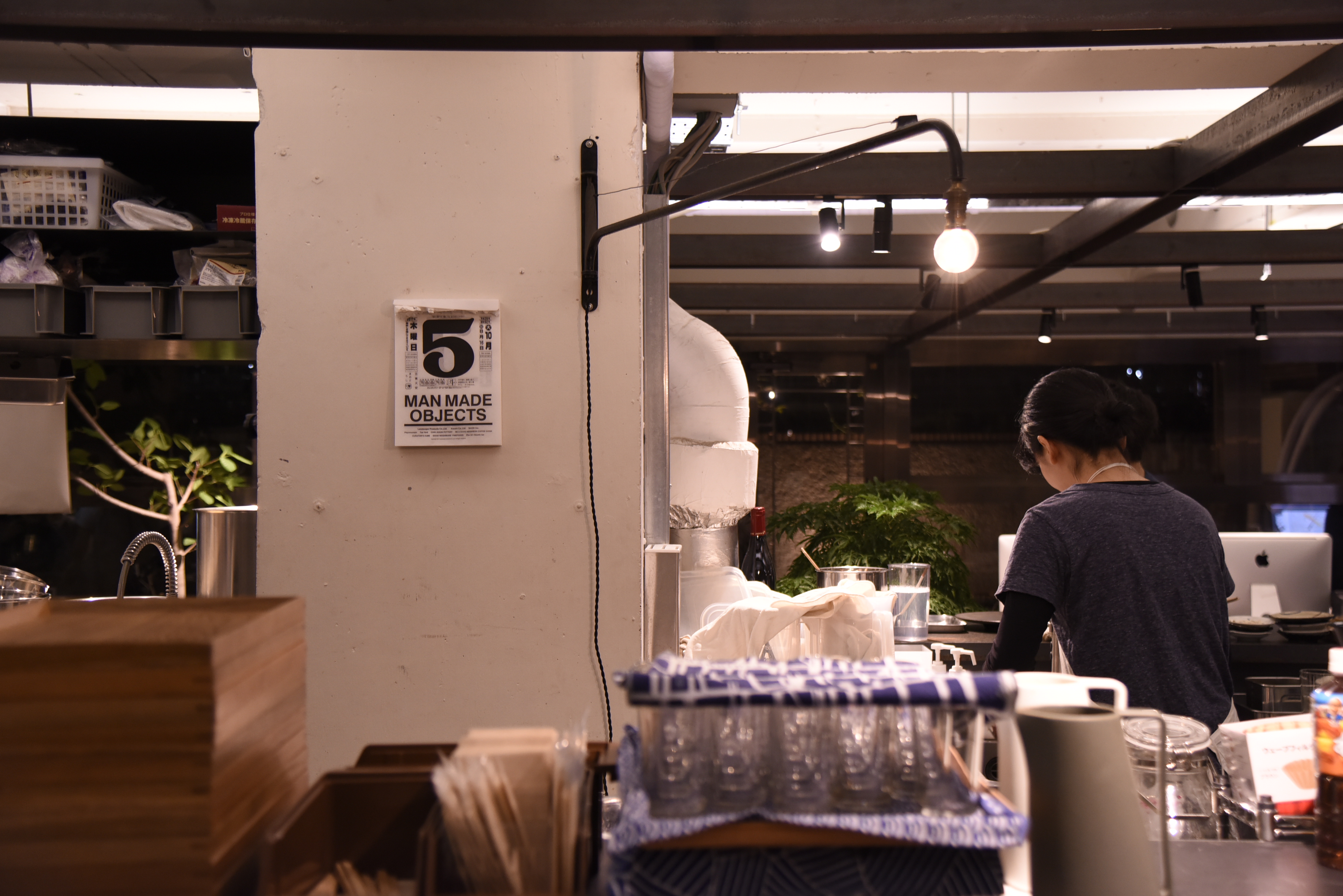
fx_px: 1716
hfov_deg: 42.7
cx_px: 672
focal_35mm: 46
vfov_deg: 29.3
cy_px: 448
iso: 1250
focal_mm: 46
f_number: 4
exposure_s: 1/50
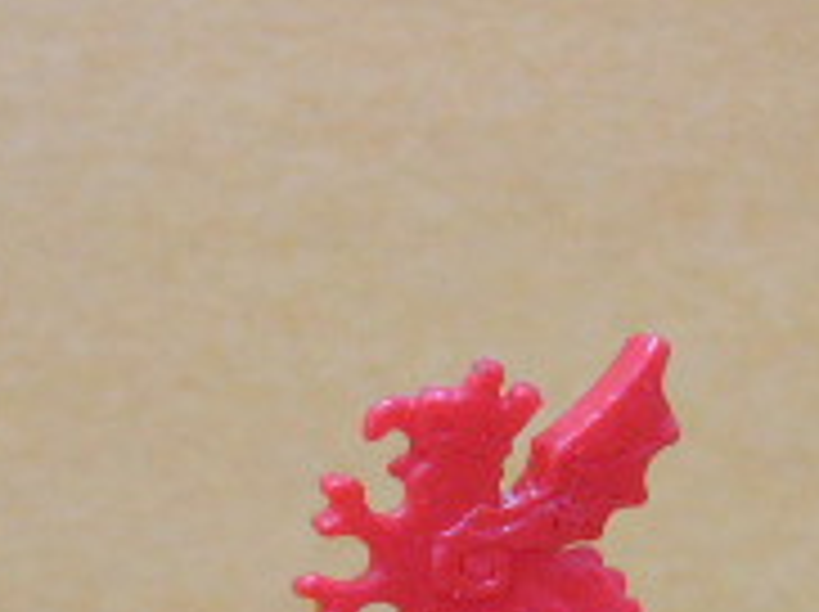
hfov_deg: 9.2
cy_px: 1004
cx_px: 441
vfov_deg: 6.8
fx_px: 5080
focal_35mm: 215
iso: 184
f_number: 3.5
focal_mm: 12.7
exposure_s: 1/3.6
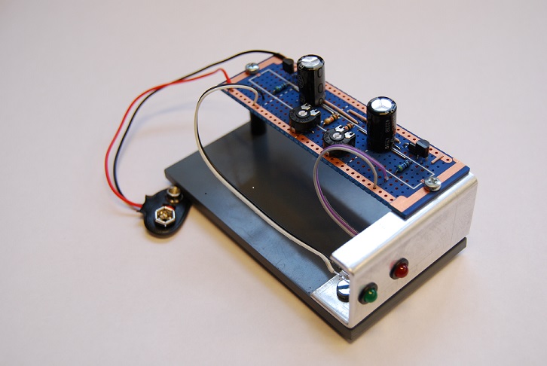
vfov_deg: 26.6
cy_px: 183
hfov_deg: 38.8
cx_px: 274
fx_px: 776
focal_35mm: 51
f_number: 4.5
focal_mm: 34
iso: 360
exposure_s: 1/60
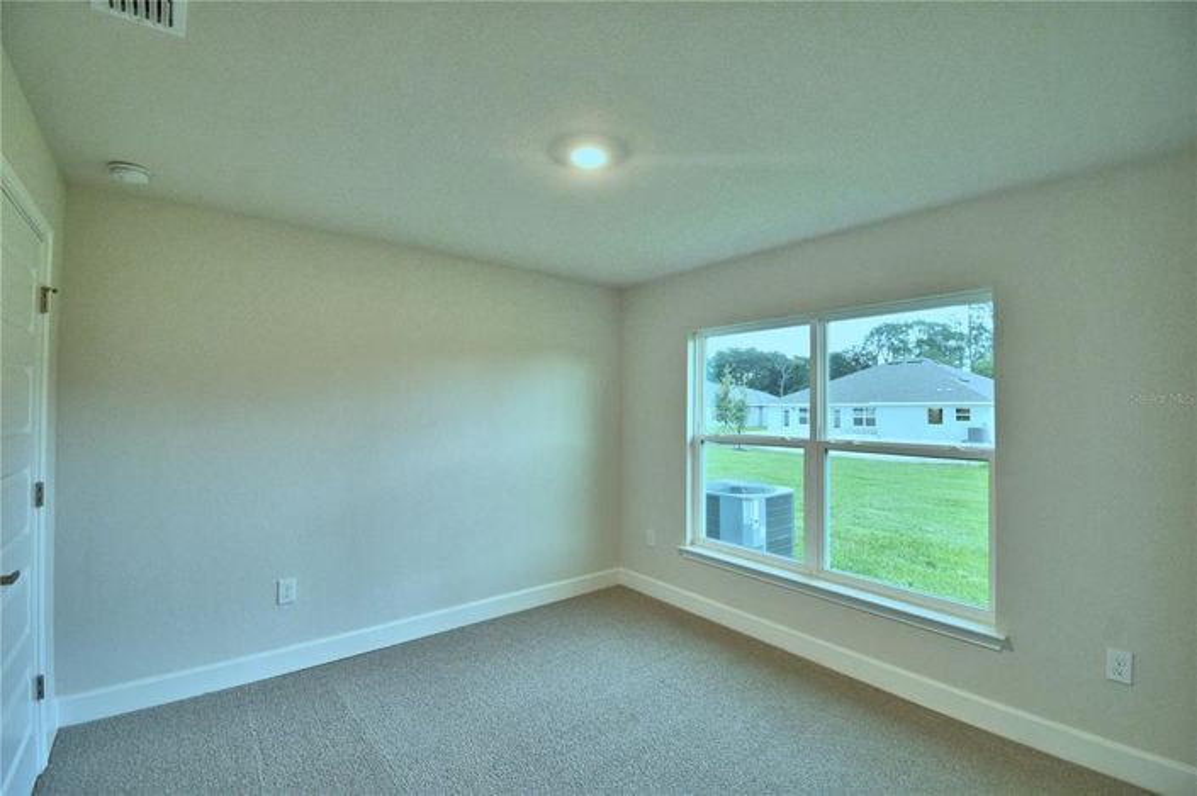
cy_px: 398
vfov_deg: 77.2
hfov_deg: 100.4
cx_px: 598
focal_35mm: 15
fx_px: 498
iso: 400
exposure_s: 1/60
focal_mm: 10
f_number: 4.5
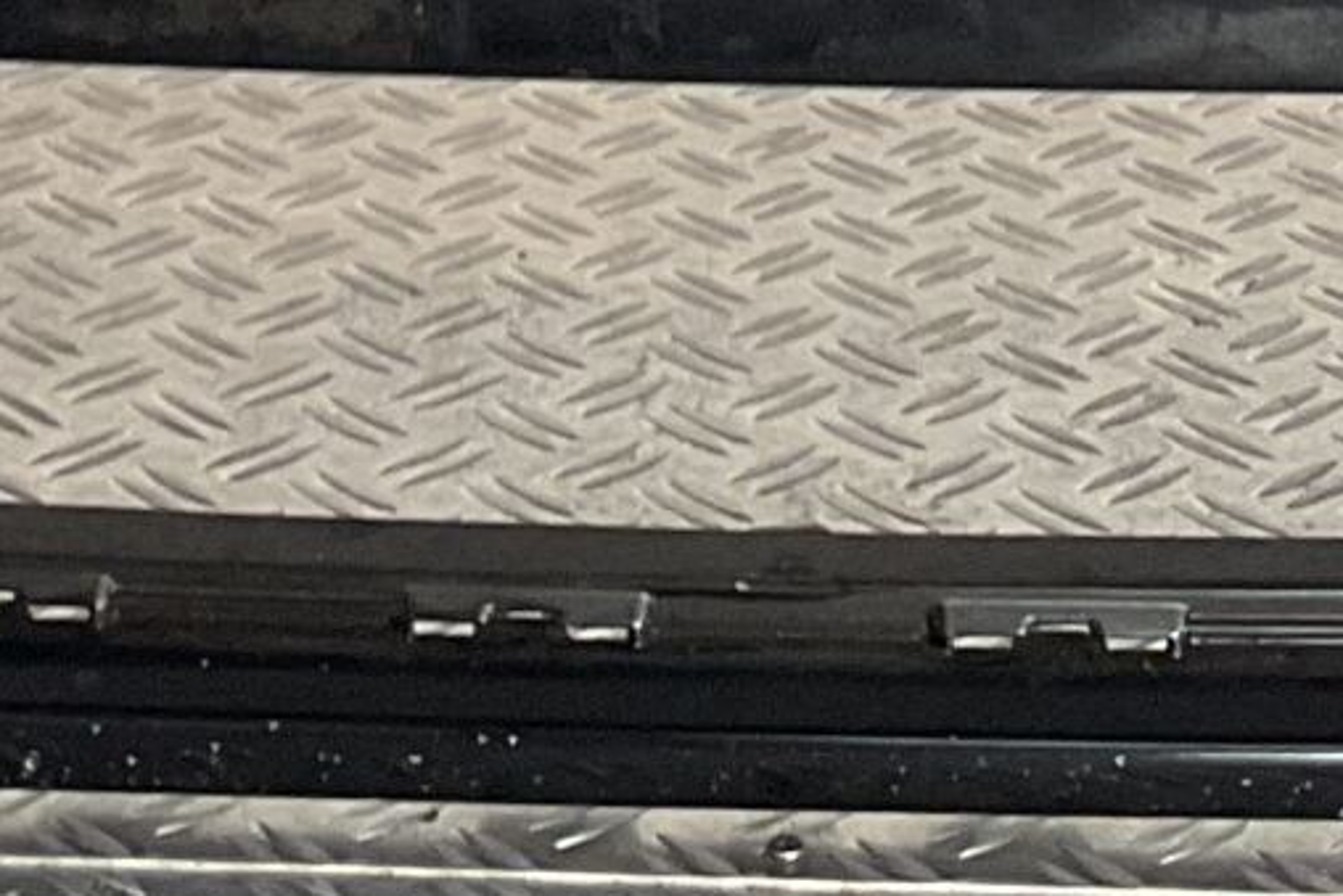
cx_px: 672
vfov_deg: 8.5
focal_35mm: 152
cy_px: -1015
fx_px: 5672
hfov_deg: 13.5
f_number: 1.8
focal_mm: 3
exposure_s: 1/100
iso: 50
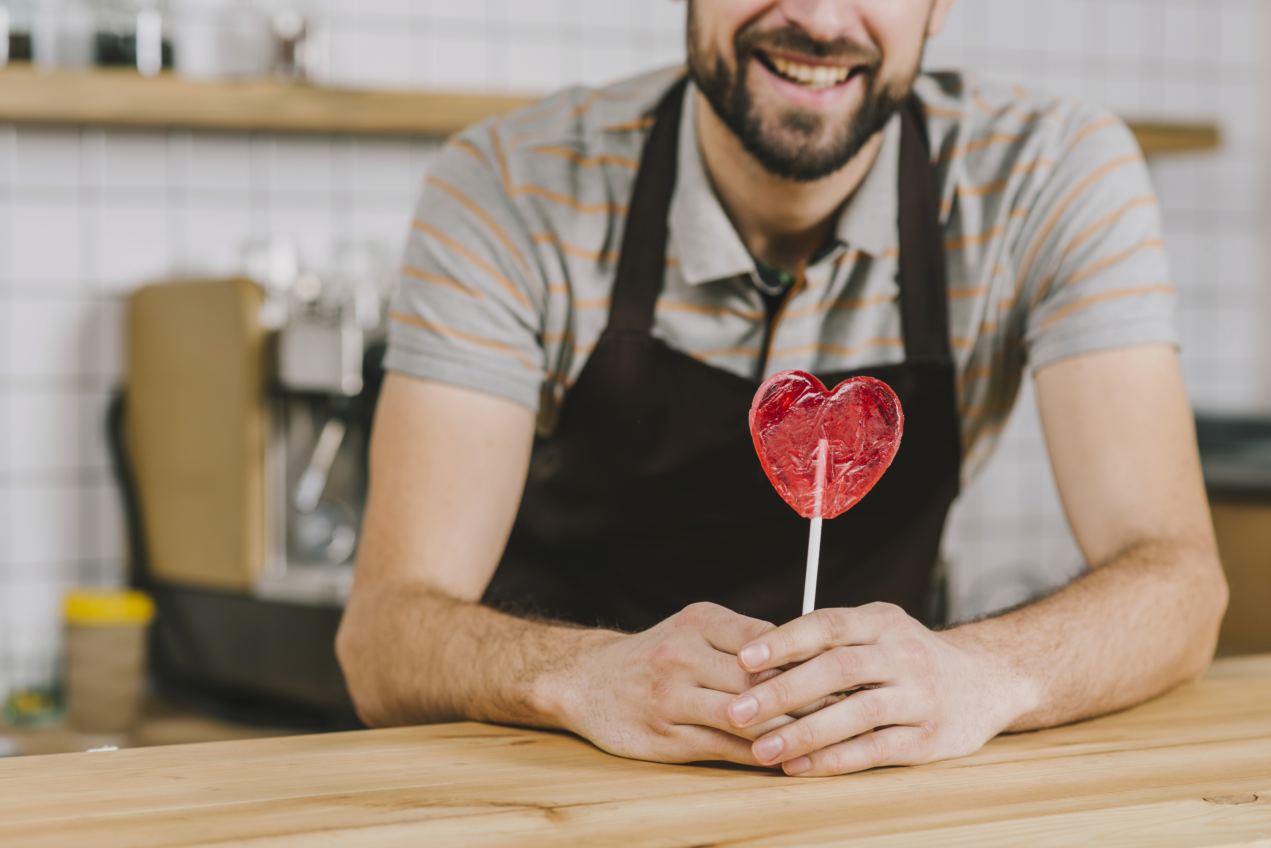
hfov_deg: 23.9
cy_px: 424
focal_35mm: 85
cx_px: 636
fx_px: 3002
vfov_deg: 16.1
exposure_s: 1/160
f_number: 4
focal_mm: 85
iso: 100
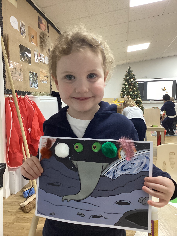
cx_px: 88
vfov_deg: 58.4
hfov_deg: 45.4
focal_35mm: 31
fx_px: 211
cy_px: 118
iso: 250
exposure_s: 1/50
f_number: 2.4
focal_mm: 3.3
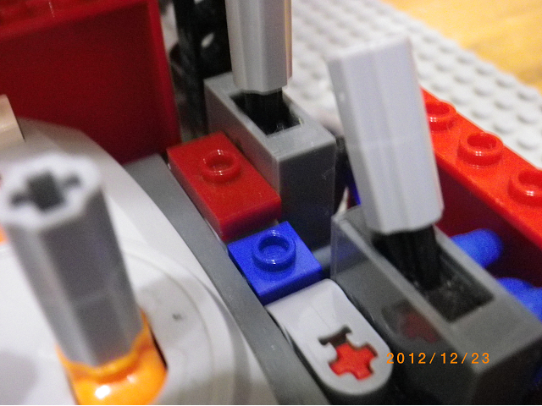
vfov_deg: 35.1
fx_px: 642
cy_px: 203
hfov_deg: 45.8
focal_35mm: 41
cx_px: 271
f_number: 3.9
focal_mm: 7.3
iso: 800
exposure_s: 1/5
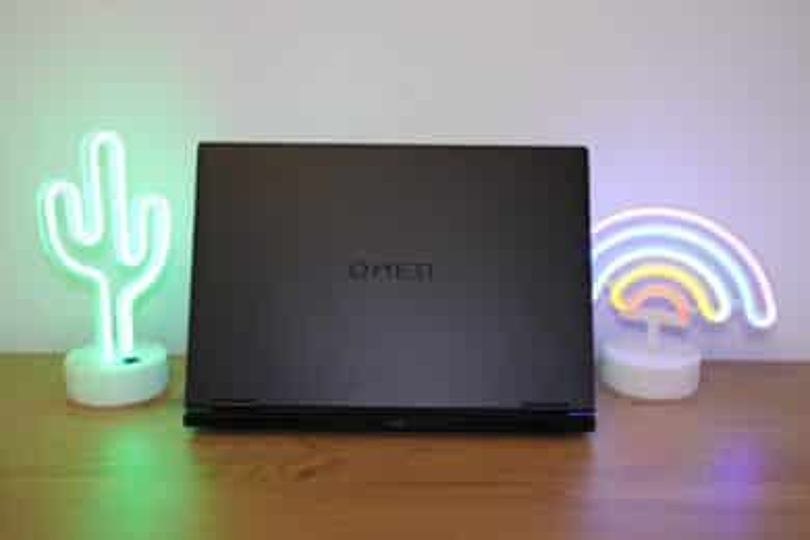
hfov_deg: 46.4
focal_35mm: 42
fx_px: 945
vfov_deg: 31.9
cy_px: 270
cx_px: 405
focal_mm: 42
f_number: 9
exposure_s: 1/50
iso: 2500
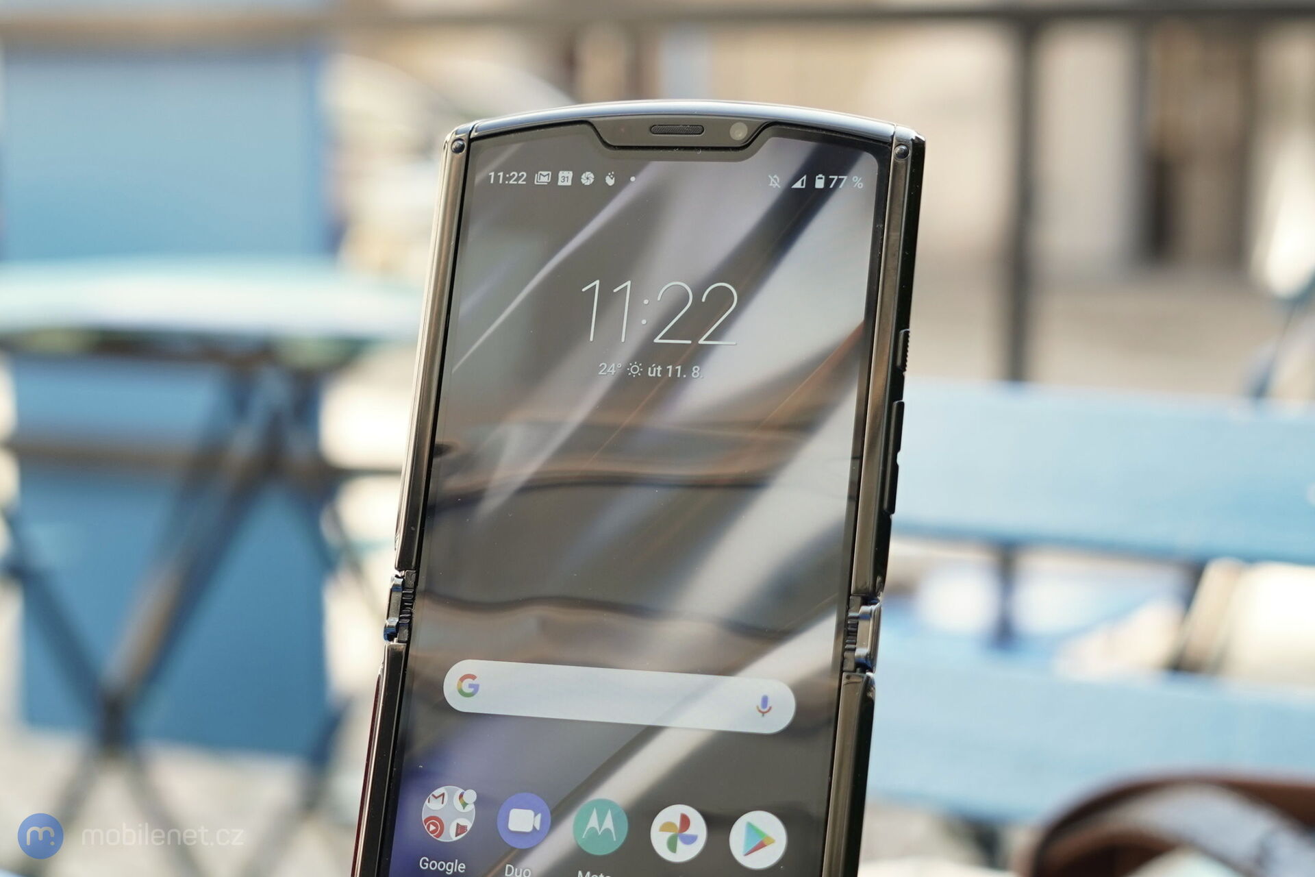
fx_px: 1315
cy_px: 438
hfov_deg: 53.1
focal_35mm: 36
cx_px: 658
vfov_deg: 36.9
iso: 250
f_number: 4.5
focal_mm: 36
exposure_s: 1/160
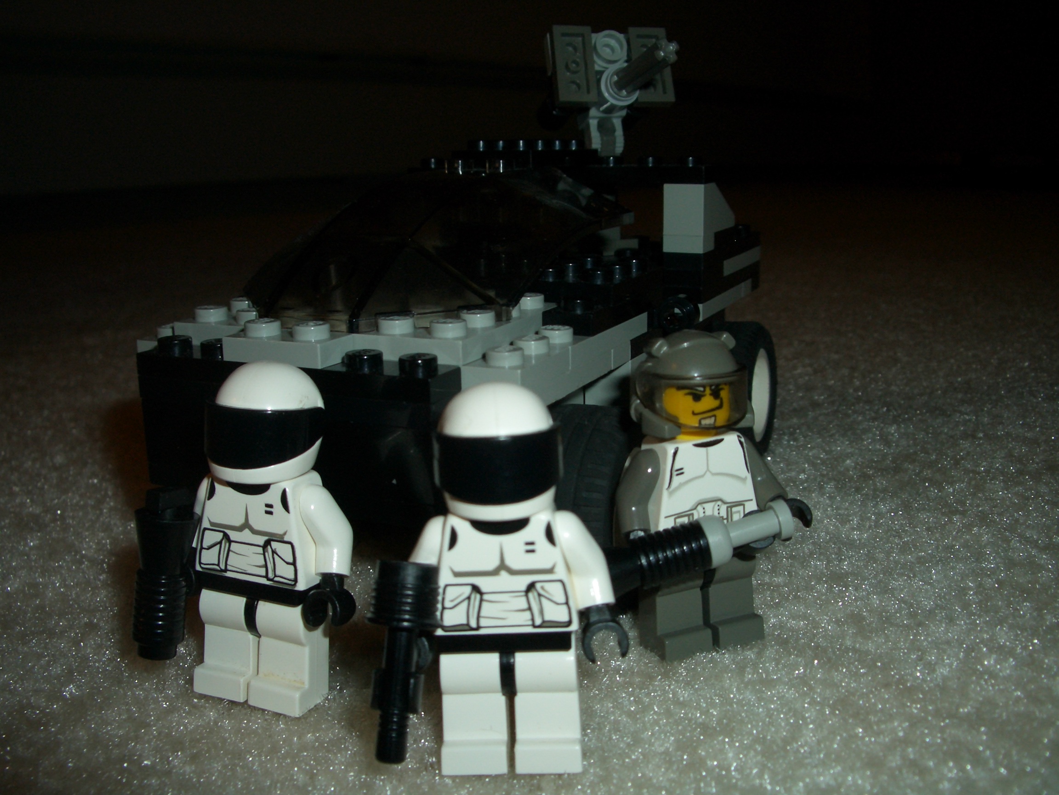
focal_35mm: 35
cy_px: 398
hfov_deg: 52.6
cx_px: 530
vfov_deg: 40.7
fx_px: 1071
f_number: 4.3
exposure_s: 1/60
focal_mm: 5.8
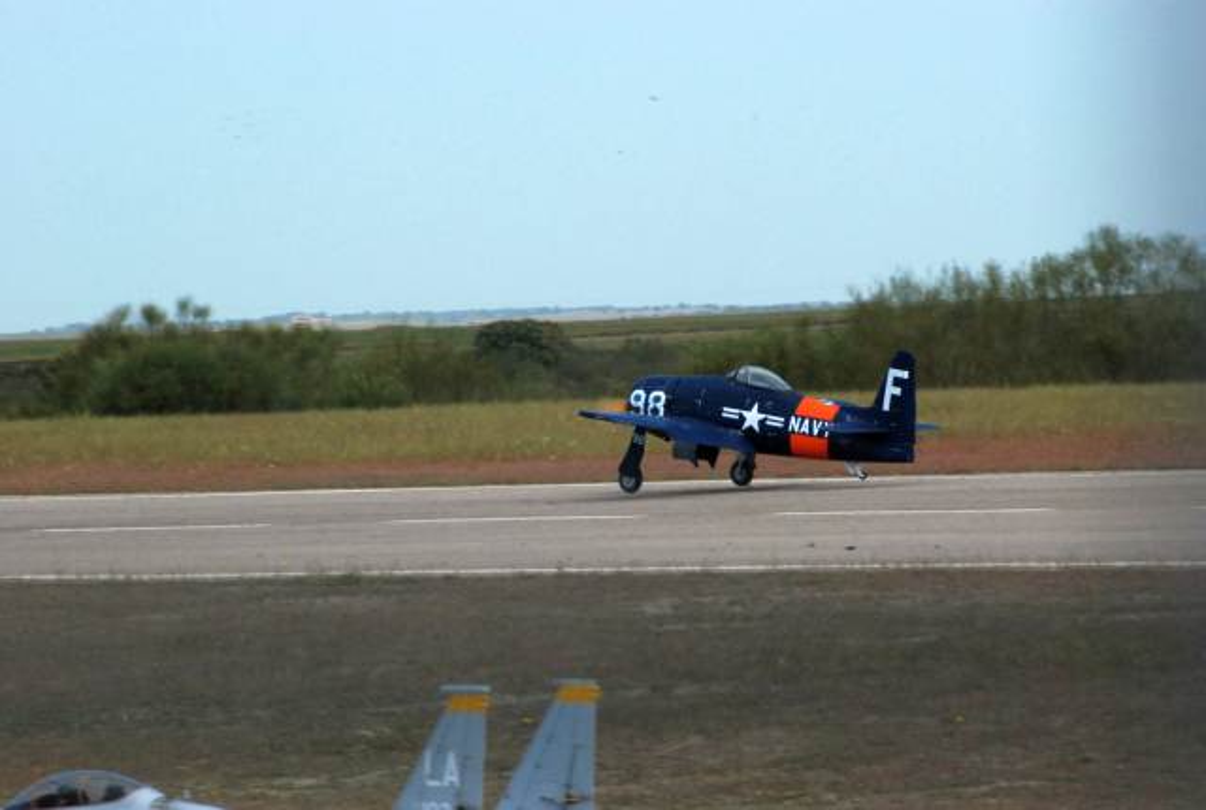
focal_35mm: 255
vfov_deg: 5.4
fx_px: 8562
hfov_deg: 8.1
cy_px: 405
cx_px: 603
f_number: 20
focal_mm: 170
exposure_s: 1/500
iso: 800
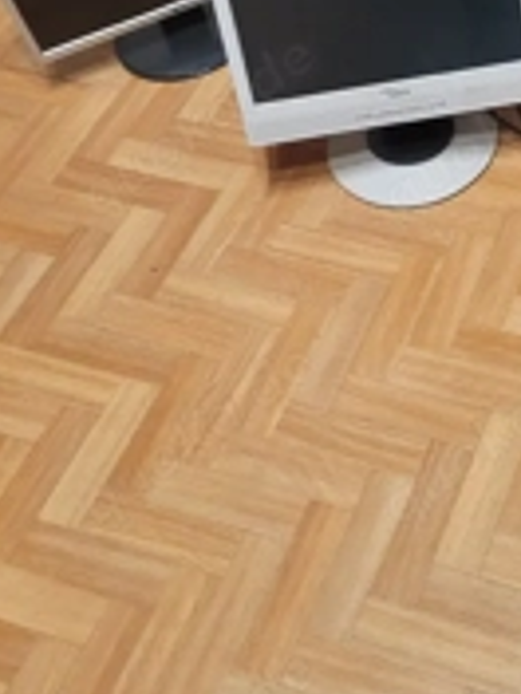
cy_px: 170
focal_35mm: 59
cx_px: 584
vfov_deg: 32.1
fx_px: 1184
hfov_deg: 23.2
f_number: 1.8
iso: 640
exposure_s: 1/33.4
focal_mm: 5.4
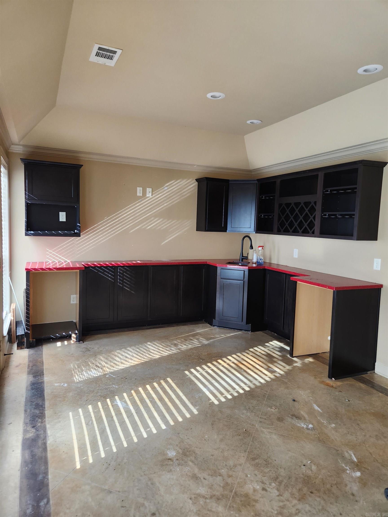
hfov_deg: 58.9
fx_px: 344
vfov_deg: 73.9
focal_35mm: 23
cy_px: 258
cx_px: 194
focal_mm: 5.4
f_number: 1.8
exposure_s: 1/120
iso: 200
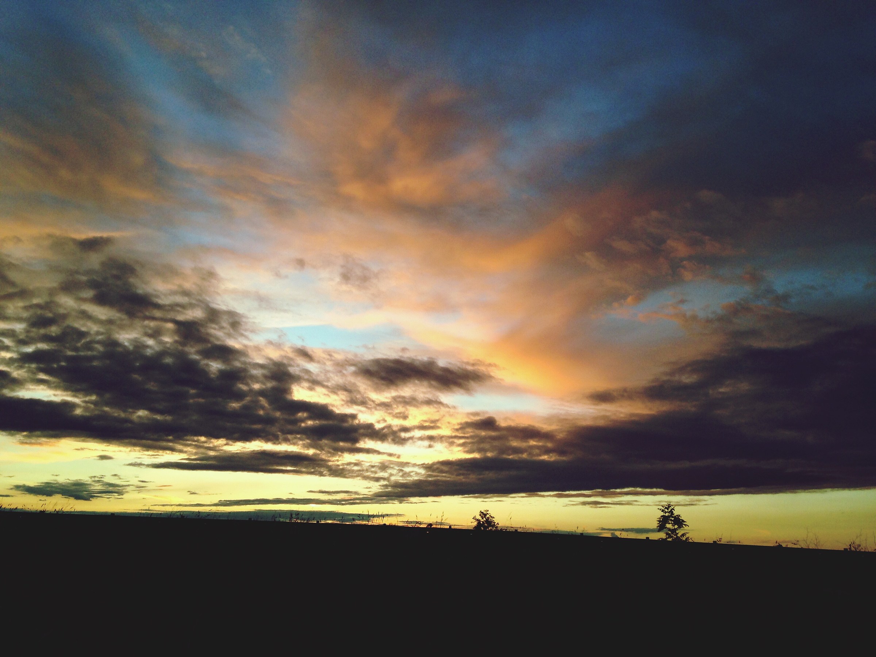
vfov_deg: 42.9
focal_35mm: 33
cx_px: 438
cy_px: 328
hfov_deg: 55.4
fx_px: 835
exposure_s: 1/227
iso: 50
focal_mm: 4.12
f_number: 2.4
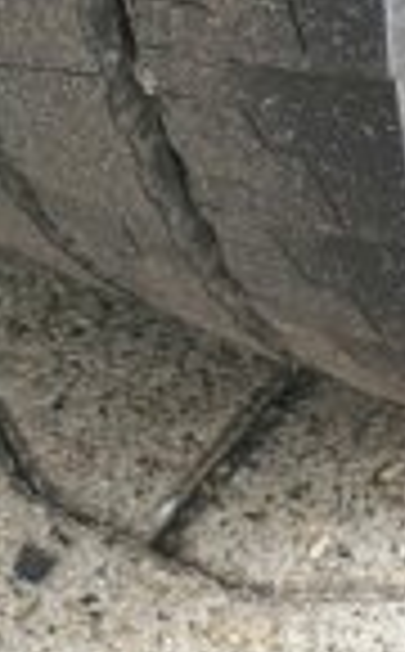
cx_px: -81
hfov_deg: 10.5
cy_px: -9
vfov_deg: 16.7
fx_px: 2165
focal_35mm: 122
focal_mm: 4.3
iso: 80
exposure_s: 1/100
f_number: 2.4
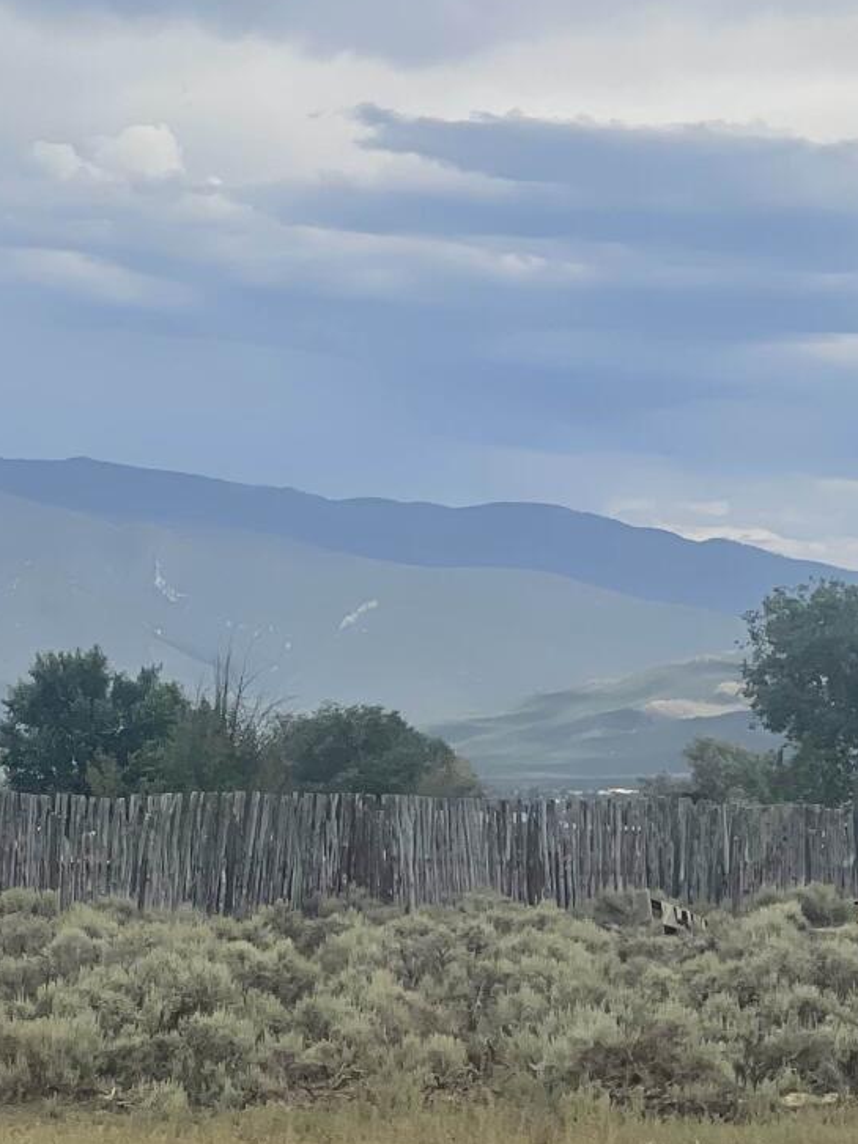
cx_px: -139
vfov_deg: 11.2
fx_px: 5818
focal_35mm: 176
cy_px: 319
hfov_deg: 8.4
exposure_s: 1/1946
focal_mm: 7.5
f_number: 2.2
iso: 20
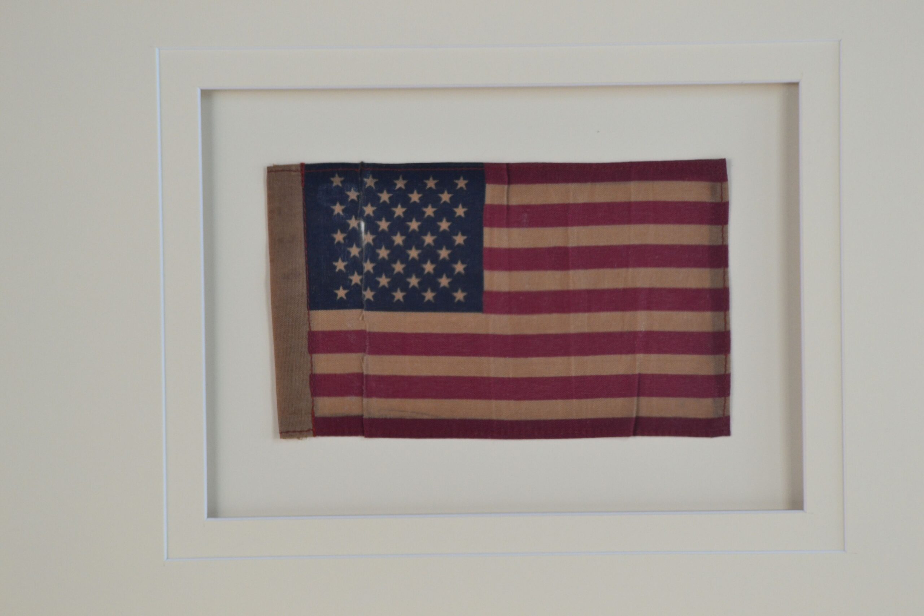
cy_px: 308
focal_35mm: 405
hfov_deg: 5.1
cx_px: 462
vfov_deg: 3.4
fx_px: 10395
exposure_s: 1/125
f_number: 7.1
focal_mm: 270
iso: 800
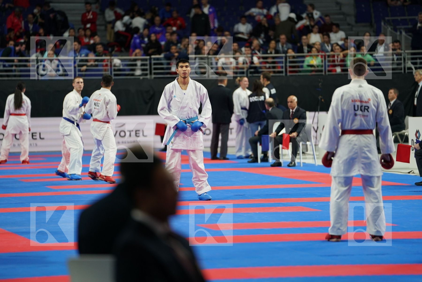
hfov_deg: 10.4
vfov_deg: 7.0
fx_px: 2309
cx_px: 211
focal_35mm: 197
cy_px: 141
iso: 1000
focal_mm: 197
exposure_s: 1/1000
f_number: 2.8
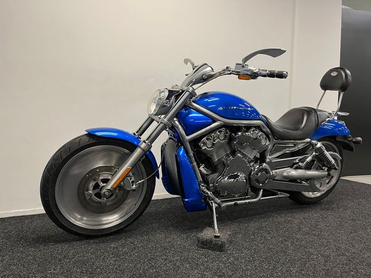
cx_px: 186
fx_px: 279
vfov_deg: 53.1
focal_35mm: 26
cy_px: 139
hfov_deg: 67.3
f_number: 1.6
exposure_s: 1/50
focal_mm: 5.1
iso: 80
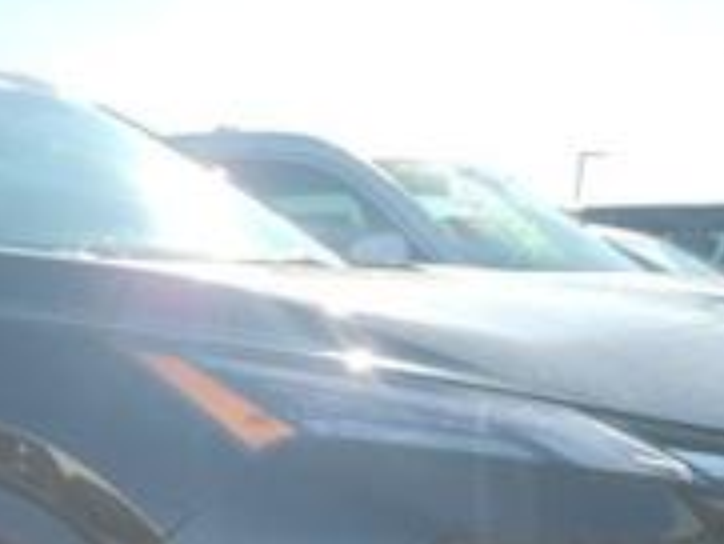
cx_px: 100
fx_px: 1339
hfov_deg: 29.2
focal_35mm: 64
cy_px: 600
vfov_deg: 21.7
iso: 50
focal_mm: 6.4
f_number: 1.8
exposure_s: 1/638
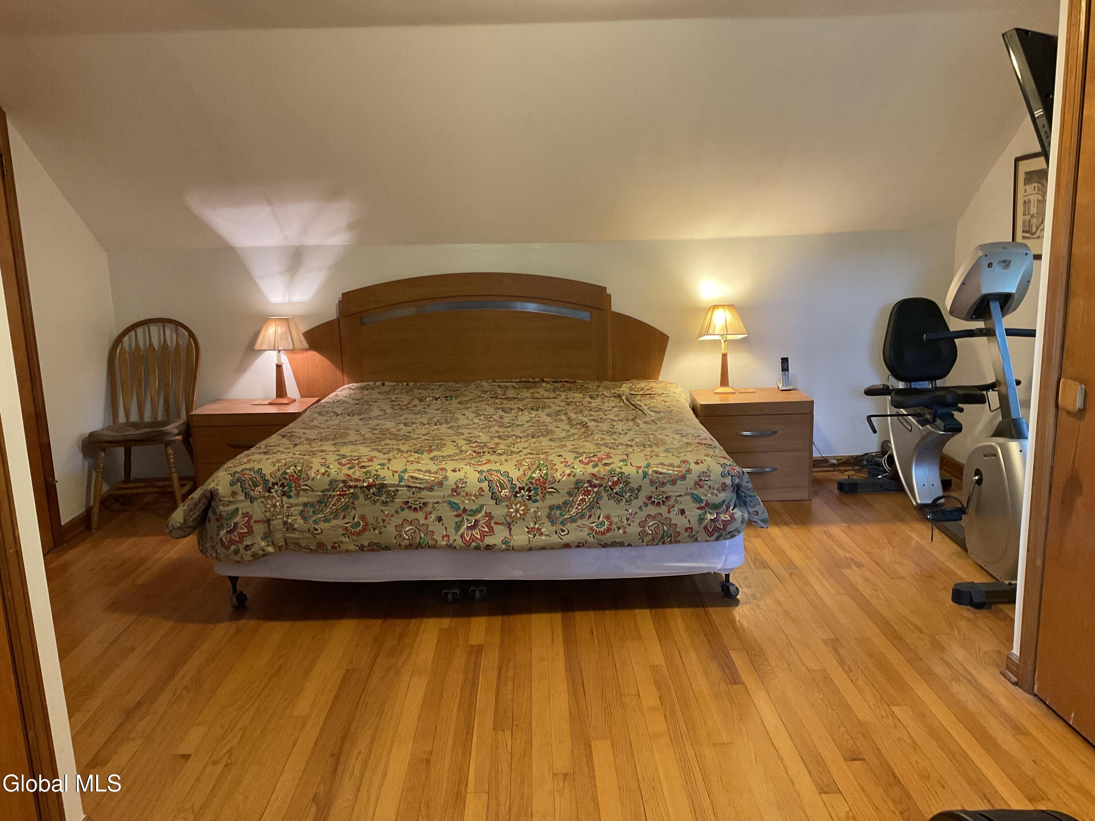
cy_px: 410
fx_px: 917
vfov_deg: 48.2
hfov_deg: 61.7
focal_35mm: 29
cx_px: 548
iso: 200
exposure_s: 1/60
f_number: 1.8
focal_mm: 3
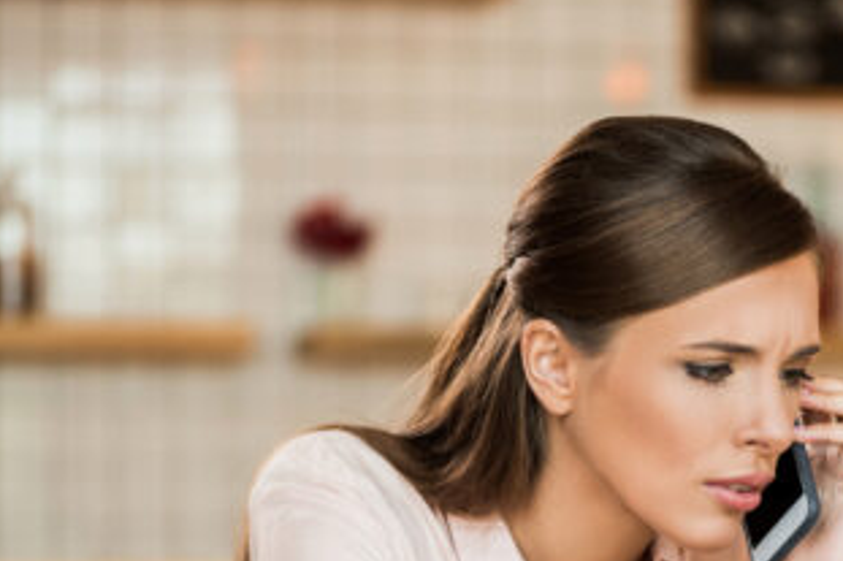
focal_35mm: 216
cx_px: 729
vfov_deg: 6.3
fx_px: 5055
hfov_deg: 9.5
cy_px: 562
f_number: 3.2
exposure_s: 1/250
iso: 500
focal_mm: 105
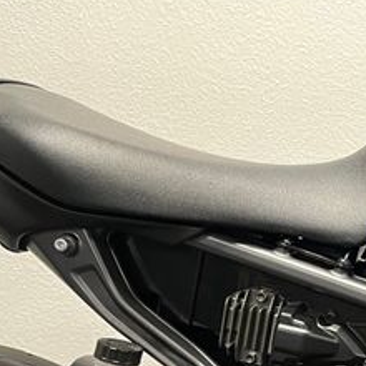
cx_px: 516
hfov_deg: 22.2
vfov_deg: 24.7
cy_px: 353
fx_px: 801
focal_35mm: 67
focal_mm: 5.1
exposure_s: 1/50
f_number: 1.6
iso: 500
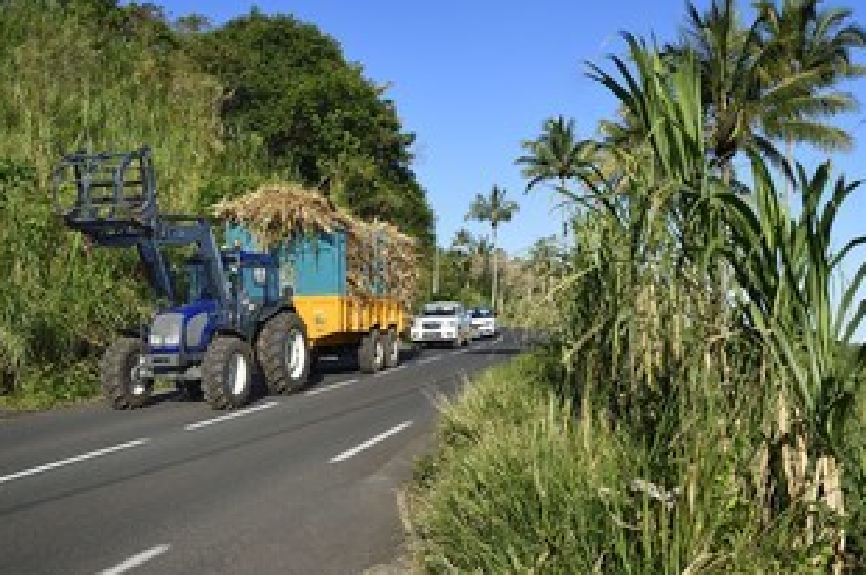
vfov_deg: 35.0
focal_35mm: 38
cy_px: 290
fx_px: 913
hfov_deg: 50.1
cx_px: 555
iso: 200
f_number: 9
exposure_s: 1/400
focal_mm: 28
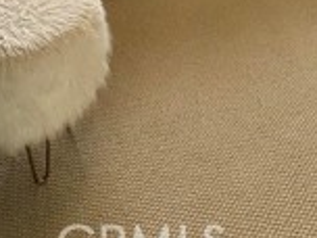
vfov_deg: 17.9
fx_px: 540
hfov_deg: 31.9
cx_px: 250
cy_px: -228
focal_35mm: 59
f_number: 2.2
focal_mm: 2.22
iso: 64
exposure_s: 1/99
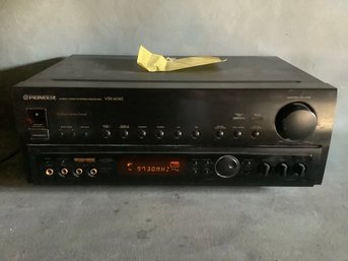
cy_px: 130
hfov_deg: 58.4
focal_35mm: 31
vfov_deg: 45.4
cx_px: 174
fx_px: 312
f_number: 2.4
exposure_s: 1/15
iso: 800
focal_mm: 3.3
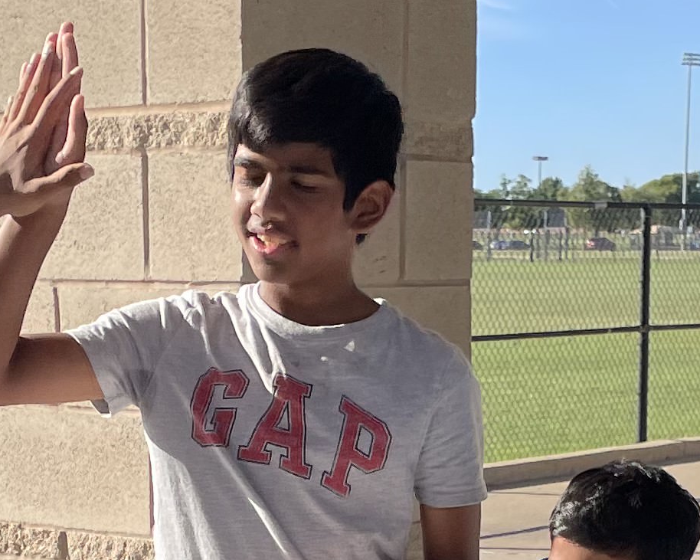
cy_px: 739
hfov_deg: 17.2
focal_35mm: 112
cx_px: 340
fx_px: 2320
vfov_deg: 13.3
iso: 32
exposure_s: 1/2174
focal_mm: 4.2
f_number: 1.6
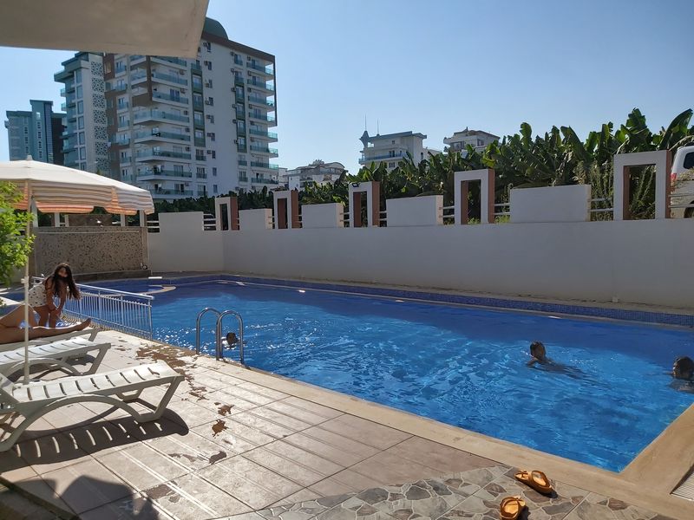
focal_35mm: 26
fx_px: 521
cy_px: 260
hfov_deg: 67.3
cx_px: 347
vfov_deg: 53.1
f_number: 1.7
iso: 64
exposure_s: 1/8096
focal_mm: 3.92
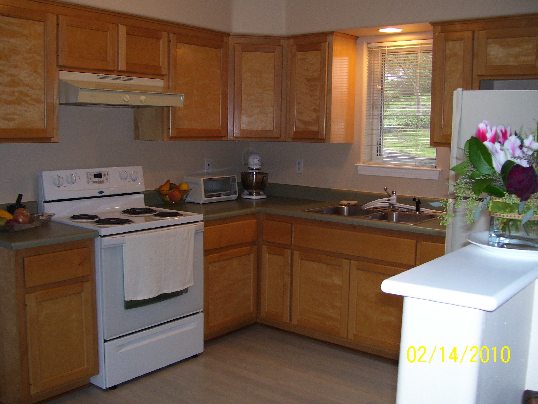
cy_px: 202
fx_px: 575
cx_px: 269
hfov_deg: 50.1
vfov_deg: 38.7
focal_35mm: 37
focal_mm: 6
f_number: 2.7
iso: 125
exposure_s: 1/60
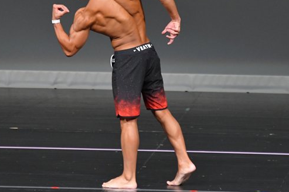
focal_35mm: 542
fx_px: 4348
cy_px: 59
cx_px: 135
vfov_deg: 2.5
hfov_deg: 3.8
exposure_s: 1/400
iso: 4000
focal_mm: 230
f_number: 5.6
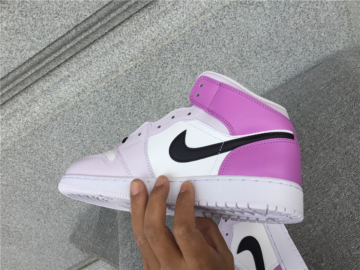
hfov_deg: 58.4
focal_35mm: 31
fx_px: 322
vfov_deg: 45.4
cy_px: 135
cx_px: 180
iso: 25
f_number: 2.4
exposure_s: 1/321
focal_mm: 3.3
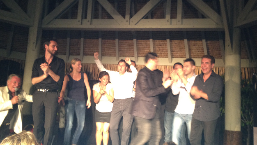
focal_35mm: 39
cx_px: 128
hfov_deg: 51.6
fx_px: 266
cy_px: 68
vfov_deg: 30.4
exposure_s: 1/20
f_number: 2.4
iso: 200
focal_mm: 4.28
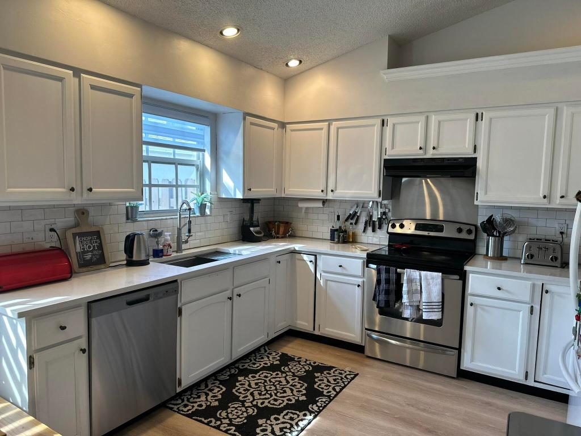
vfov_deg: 56.8
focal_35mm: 24
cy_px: 218
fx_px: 403
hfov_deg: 71.6
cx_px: 290
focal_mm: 6.86
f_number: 1.78
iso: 100
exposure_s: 1/120
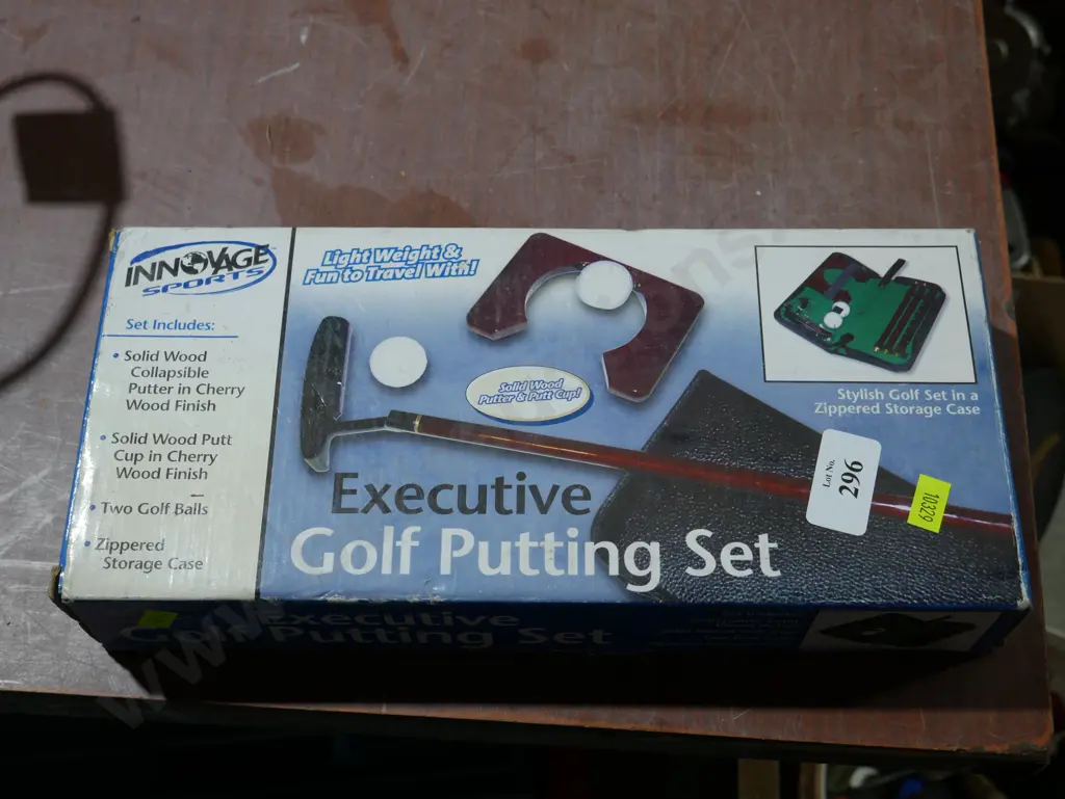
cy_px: 400
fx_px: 1416
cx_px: 532
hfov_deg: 41.2
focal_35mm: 46
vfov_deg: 31.5
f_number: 5.1
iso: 320
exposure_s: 1/60
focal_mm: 23
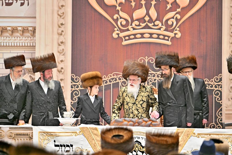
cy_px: 78
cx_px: 116
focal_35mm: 200
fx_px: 1289
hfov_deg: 10.3
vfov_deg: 6.9
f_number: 2.8
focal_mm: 200
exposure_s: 1/200
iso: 400
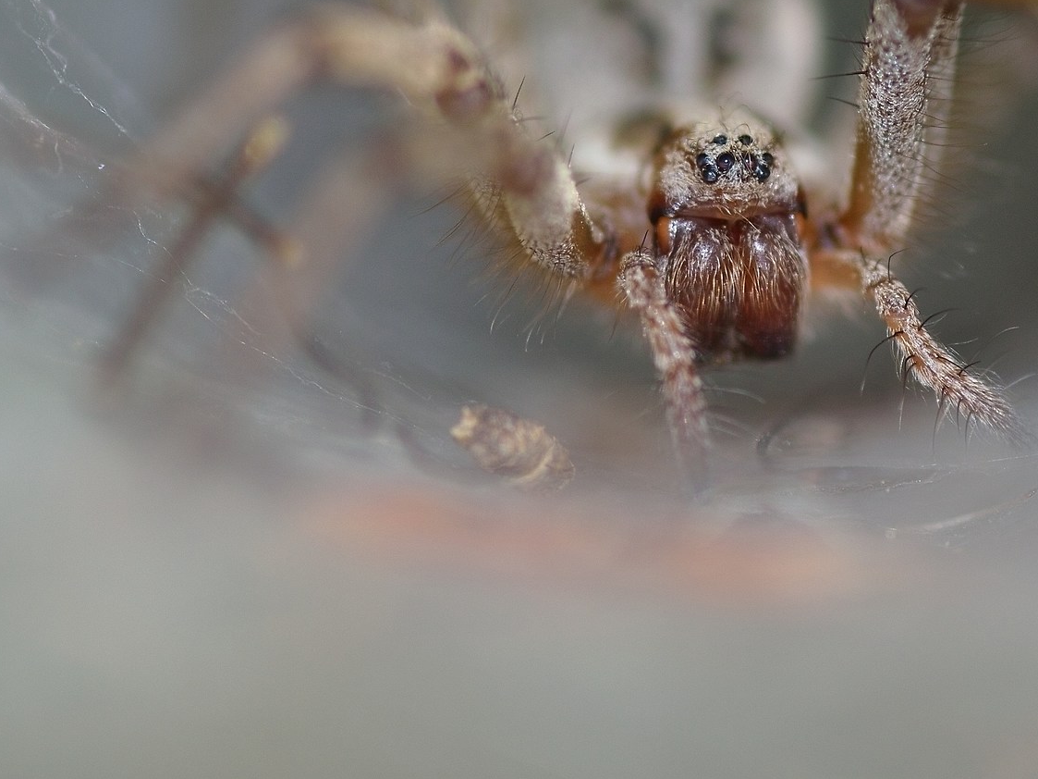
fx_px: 9235
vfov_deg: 4.8
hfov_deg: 6.4
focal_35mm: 308
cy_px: 185
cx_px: 763
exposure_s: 1/200
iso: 100
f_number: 5.6
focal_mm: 100
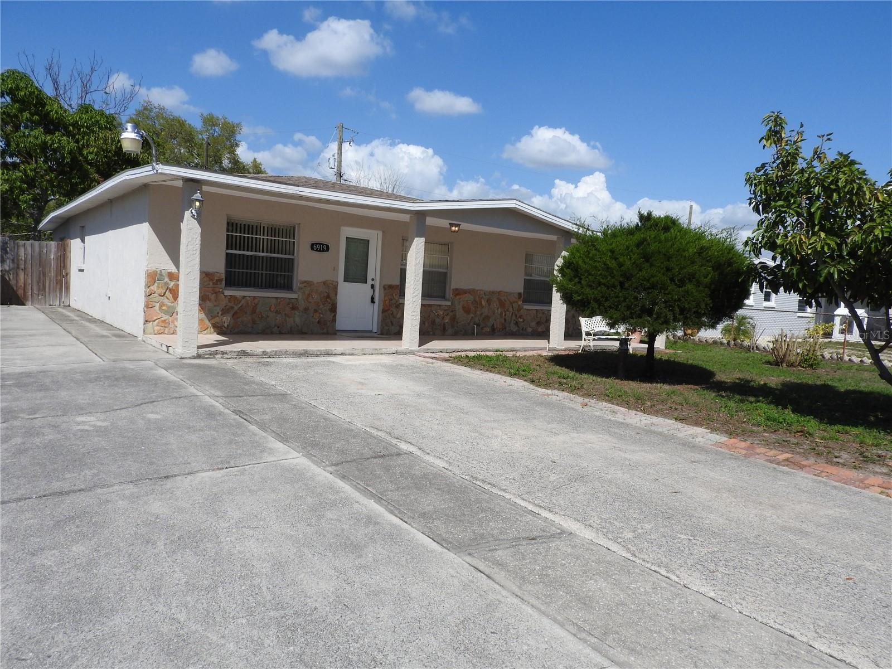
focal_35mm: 24
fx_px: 618
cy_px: 334
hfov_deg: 71.6
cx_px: 446
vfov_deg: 56.8
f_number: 3.8
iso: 100
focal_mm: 4.3
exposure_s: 1/1600
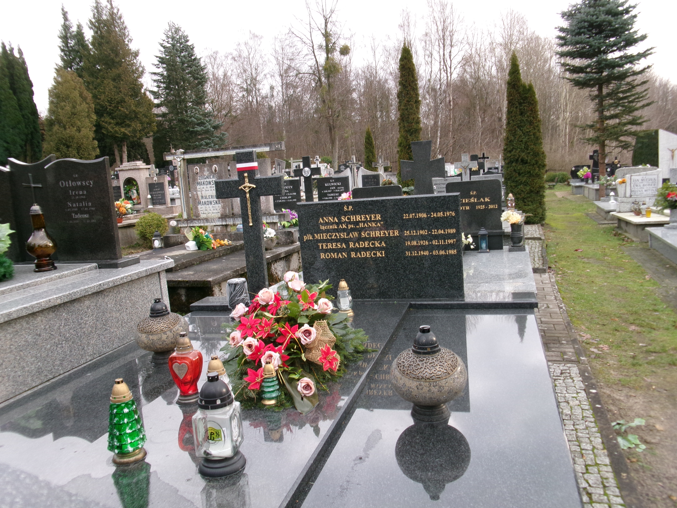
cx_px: 338
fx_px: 548
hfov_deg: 63.4
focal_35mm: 28
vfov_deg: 49.7
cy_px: 254
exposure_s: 1/38
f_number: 3.9
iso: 100
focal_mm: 5.1
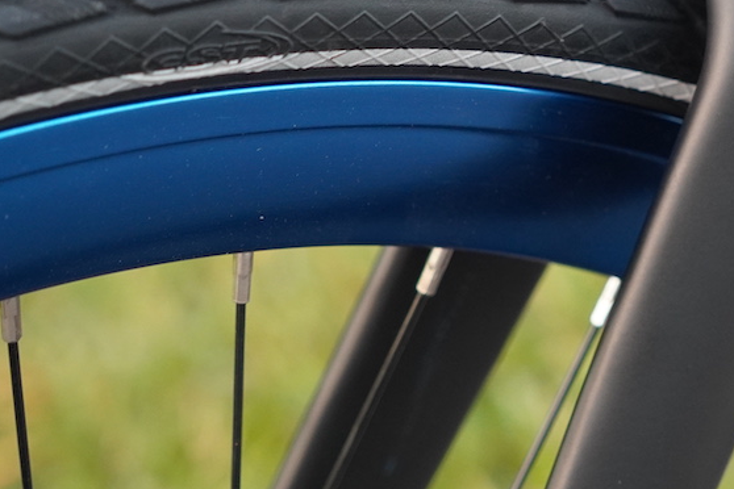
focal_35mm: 137
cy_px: 99
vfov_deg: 10.0
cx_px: 685
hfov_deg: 14.8
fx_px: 2793
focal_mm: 38
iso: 1000
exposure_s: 1/60
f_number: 2.8
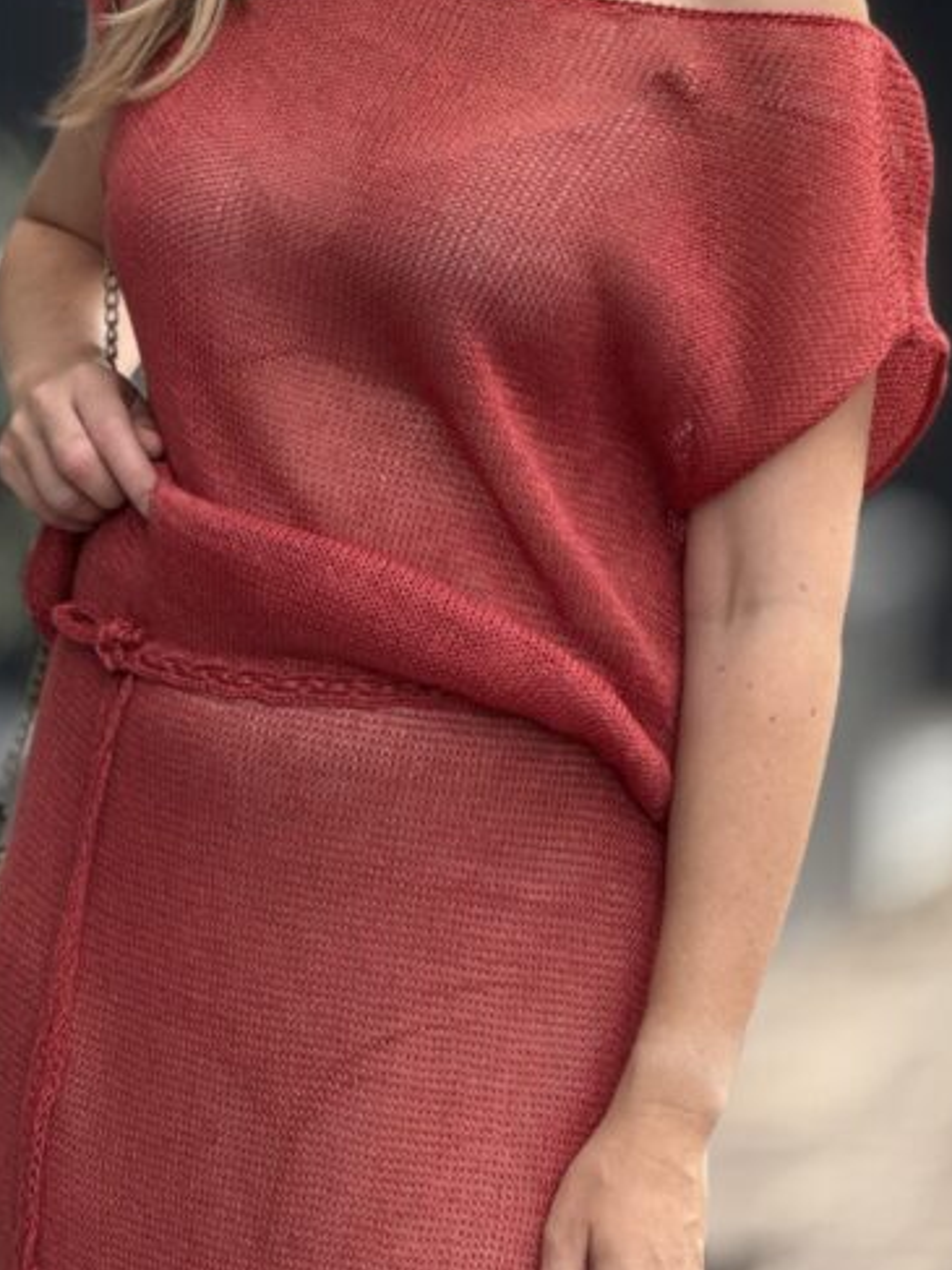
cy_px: 258
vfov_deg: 10.0
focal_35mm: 197
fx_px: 7227
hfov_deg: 7.5
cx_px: 214
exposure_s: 1/107
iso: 64
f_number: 2.8
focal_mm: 15.66
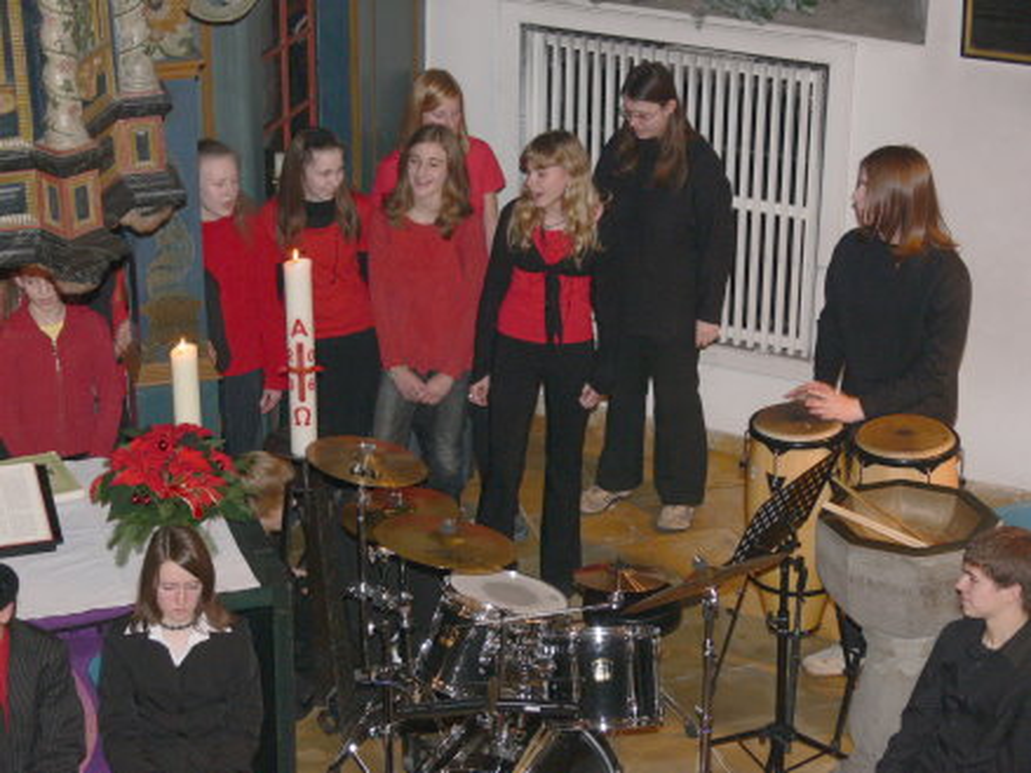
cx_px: 516
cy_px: 386
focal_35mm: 97
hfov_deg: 20.2
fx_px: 2888
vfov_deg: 15.2
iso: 100
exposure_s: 1/30
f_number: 4
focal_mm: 20.5
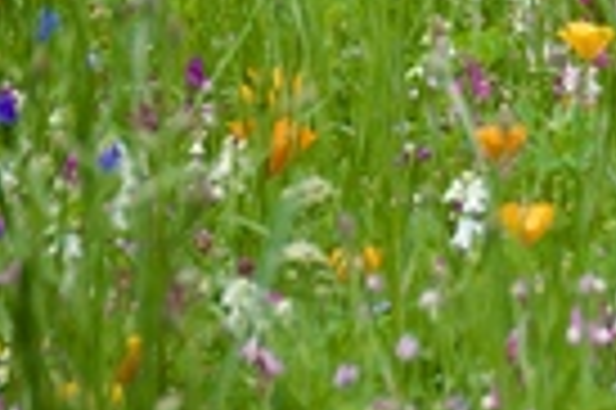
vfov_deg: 3.0
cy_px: -43
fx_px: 7887
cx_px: 895
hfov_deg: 4.4
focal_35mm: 461
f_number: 5.6
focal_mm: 105
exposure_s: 1/800
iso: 400
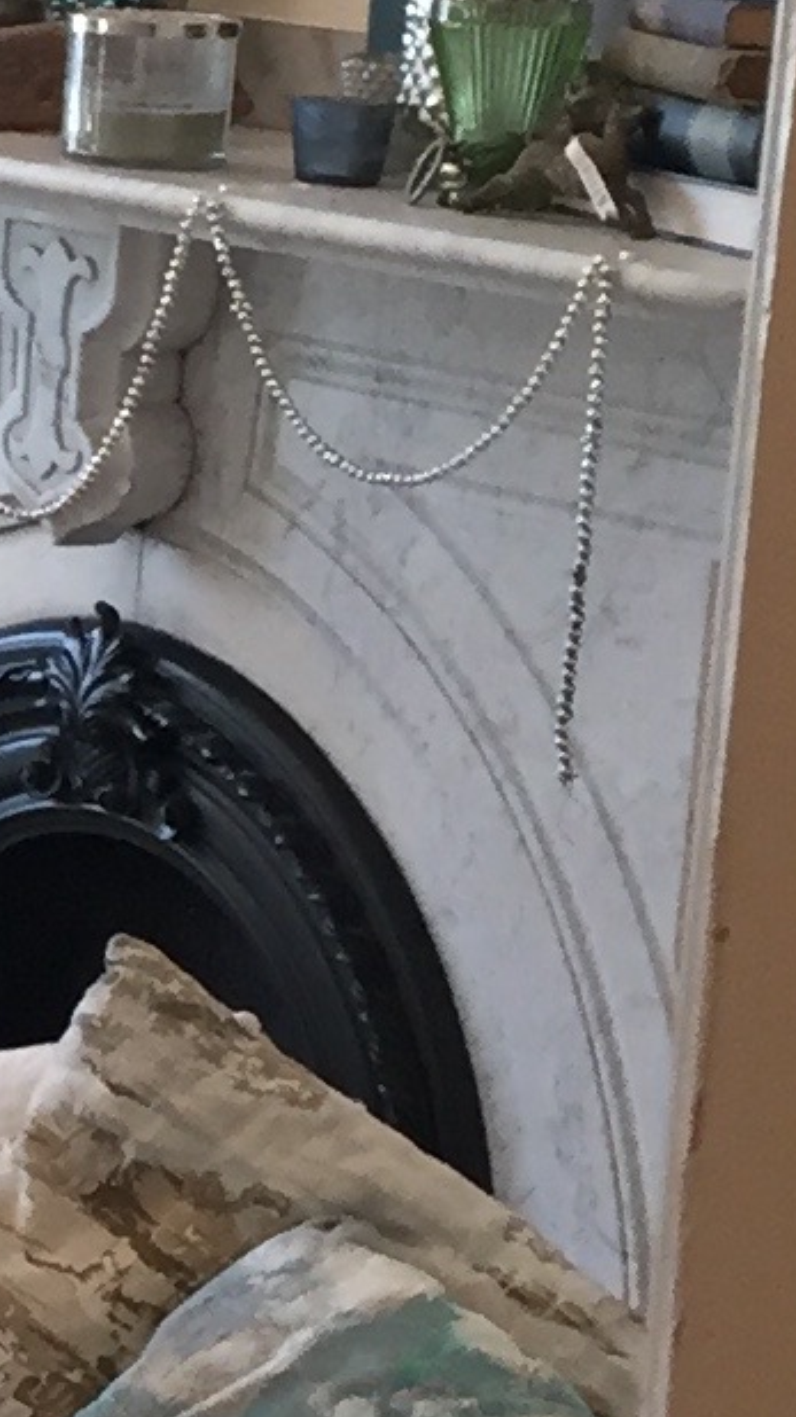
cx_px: -1670
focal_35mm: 167
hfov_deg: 6.6
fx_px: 6275
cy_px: 711
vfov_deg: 12.9
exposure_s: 1/30
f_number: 2.2
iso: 32
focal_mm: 4.15
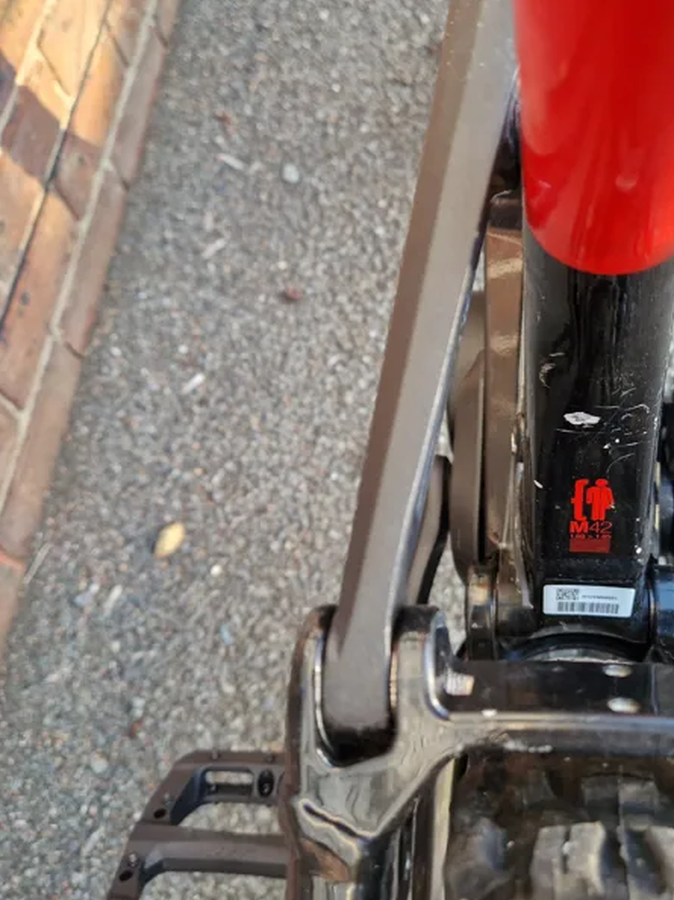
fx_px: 805
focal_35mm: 31
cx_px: 448
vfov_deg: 58.4
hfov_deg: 44.8
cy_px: 450
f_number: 1.8
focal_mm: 5.4
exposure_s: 1/180
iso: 160
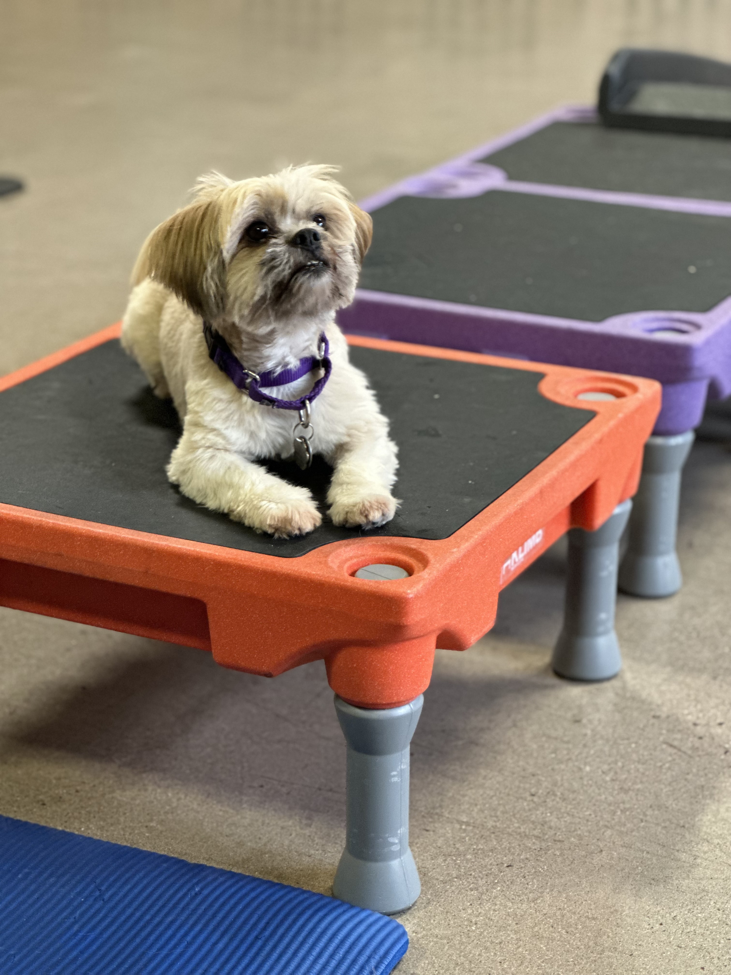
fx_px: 2168
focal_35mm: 77
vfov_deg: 25.3
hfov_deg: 19.1
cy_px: 488
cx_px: 366
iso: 320
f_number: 2.8
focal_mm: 9
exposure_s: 1/40
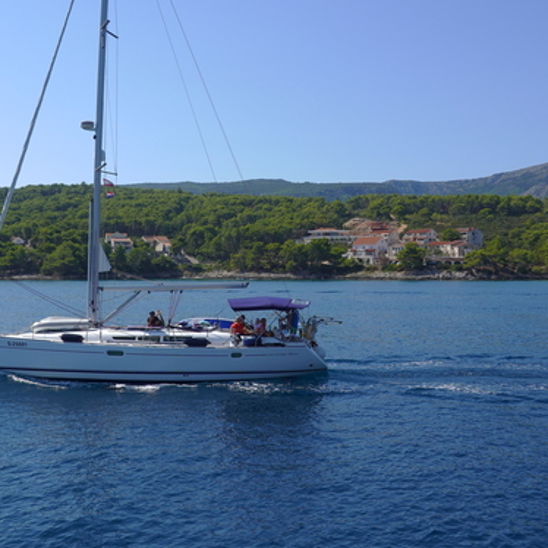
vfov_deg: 35.3
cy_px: 253
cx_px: 234
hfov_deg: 35.3
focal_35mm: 48
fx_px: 860
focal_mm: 12.25
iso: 64
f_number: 4.5
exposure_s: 1/500
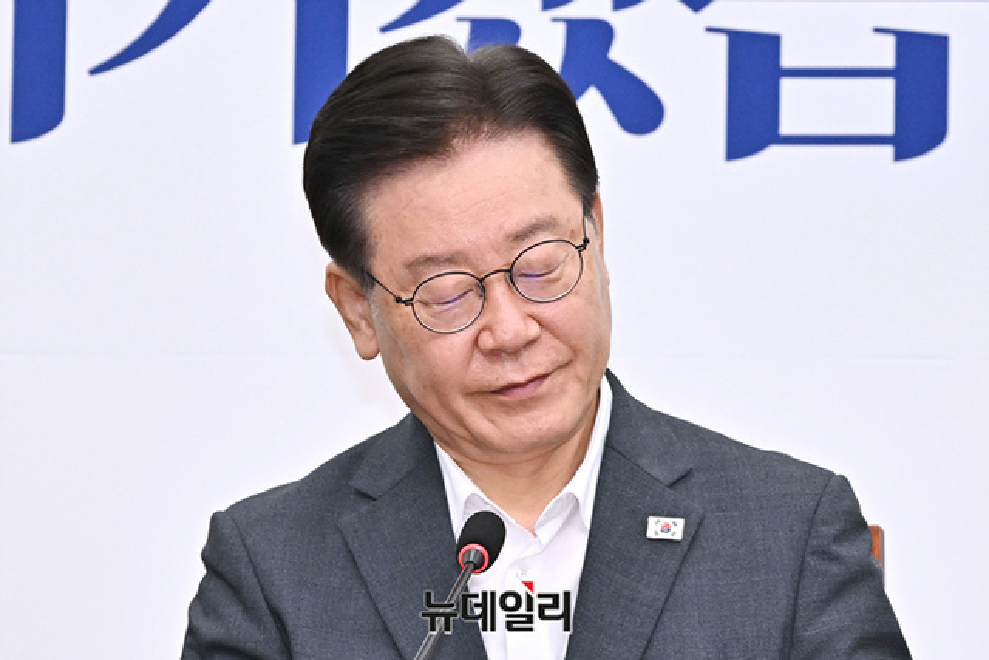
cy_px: 330
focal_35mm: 120
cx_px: 494
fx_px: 3297
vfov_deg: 11.4
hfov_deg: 17.1
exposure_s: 1/250
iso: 2000
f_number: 5.6
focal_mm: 120
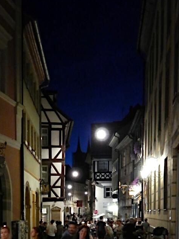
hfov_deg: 21.9
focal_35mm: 67
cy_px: 200
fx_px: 462
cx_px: 91
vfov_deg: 28.2
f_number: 3.3
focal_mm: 6.1
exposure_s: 1/15
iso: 1600
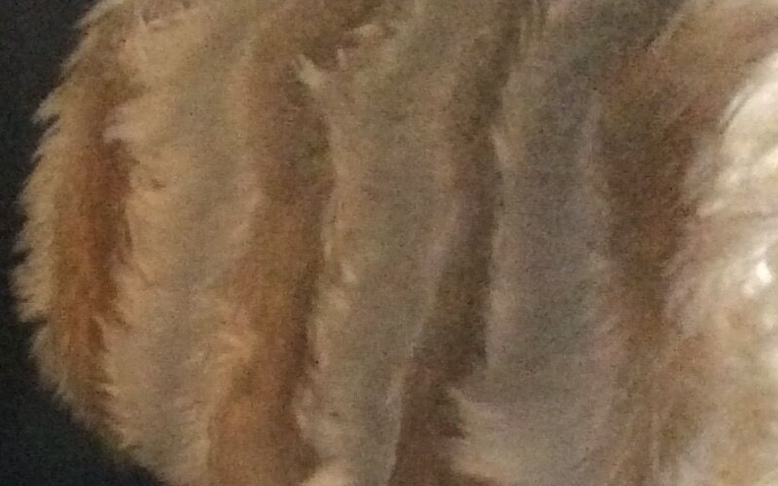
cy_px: 713
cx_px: -66
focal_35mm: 111
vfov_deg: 11.3
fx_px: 2353
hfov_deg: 18.1
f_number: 2.4
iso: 400
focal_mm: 3.3
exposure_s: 1/17
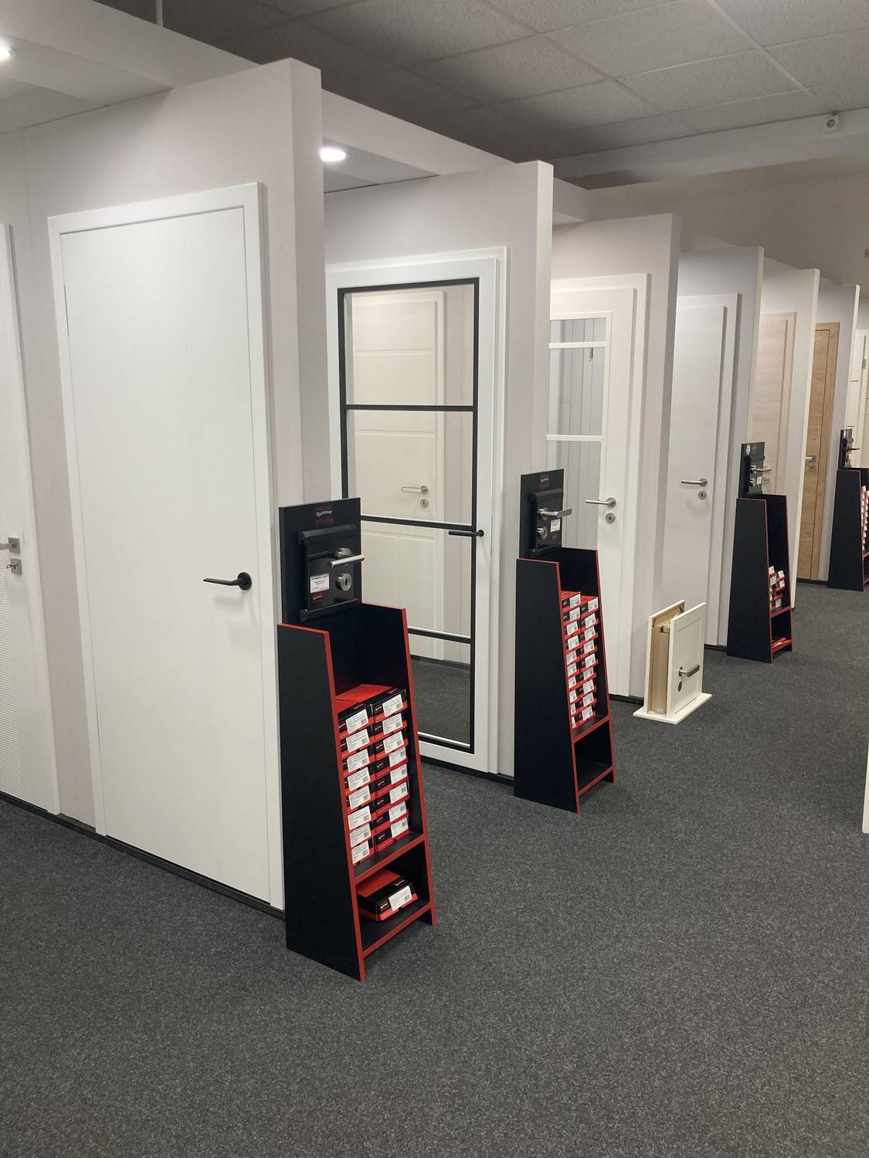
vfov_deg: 63.4
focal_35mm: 28
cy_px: 579
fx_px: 937
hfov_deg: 49.7
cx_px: 434
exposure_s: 1/91
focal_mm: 3.99
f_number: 1.8
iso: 80
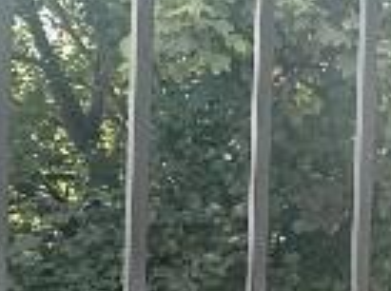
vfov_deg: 13.8
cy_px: 300
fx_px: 1183
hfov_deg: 14.5
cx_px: 845
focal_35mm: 105
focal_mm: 2.22
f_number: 2.2
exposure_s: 1/307
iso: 40
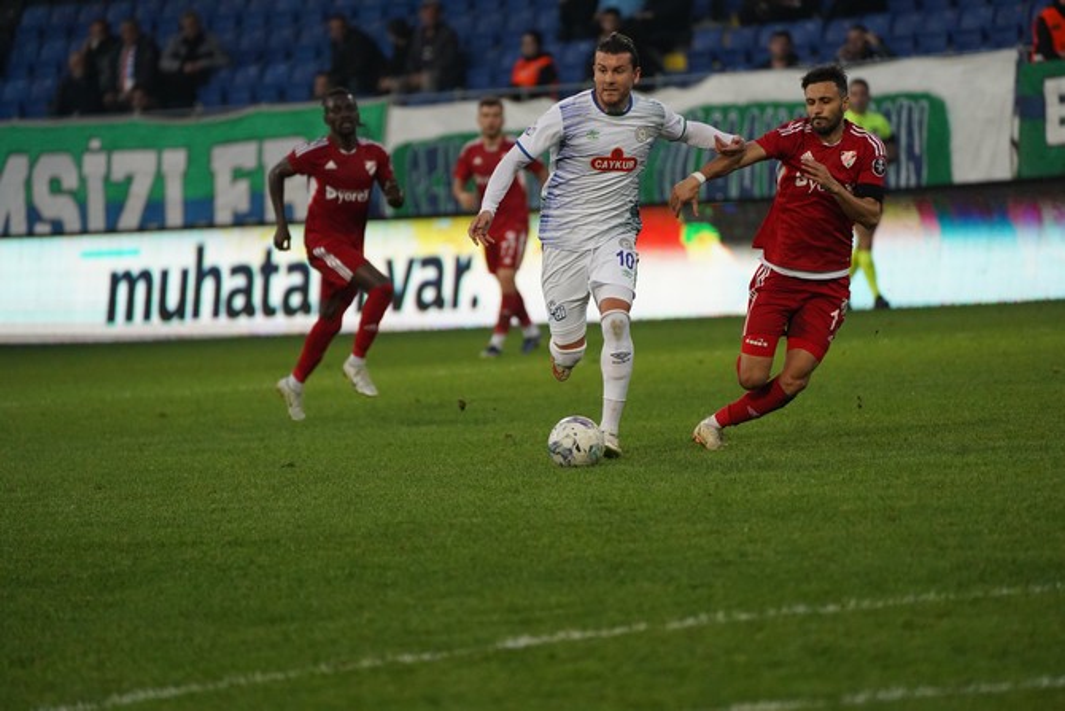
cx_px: 532
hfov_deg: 5.2
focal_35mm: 400
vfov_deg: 3.4
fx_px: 11835
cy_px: 356
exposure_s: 1/2000
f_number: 5.6
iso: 5000
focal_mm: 400
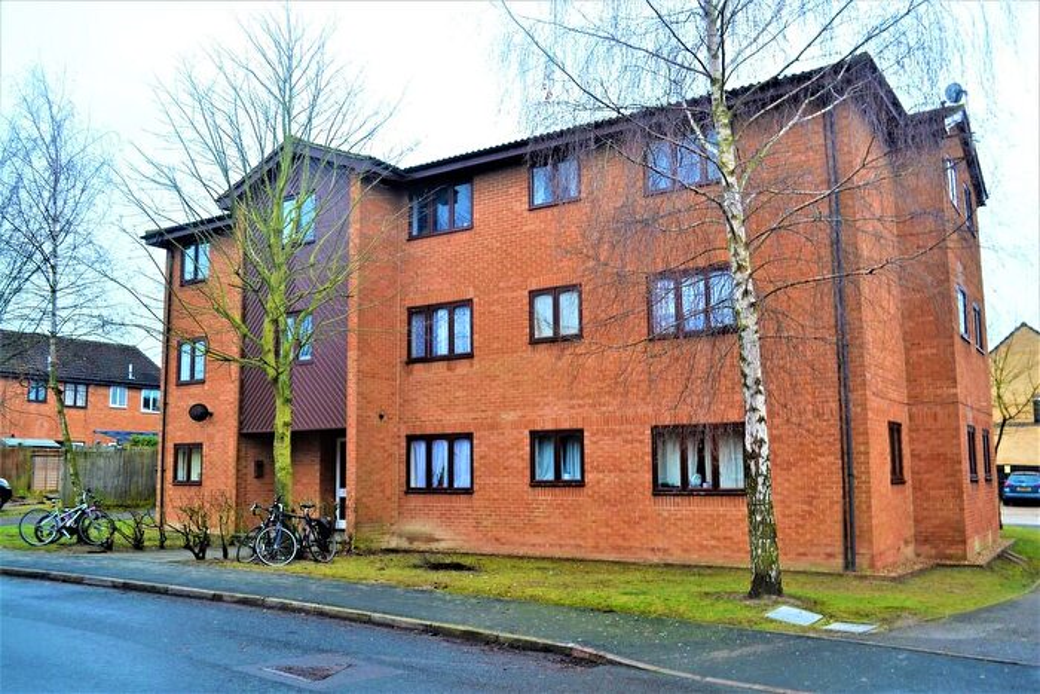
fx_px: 867
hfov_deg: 61.9
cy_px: 347
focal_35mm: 30
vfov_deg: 43.6
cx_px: 520
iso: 250
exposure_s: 1/125
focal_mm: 20
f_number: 5.6
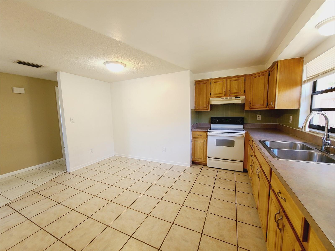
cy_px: 126
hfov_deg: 106.2
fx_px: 126
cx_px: 168
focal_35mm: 13
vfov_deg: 89.9
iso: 160
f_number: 2.2
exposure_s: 1/60
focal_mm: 2.2
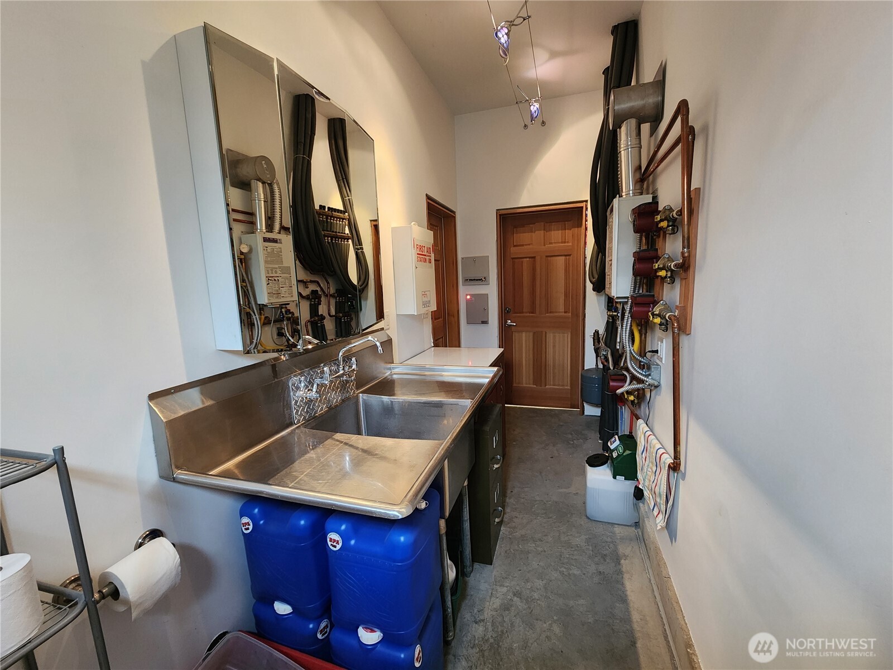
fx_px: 335
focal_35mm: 13
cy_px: 335
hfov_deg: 106.2
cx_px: 446
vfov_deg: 89.9
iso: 320
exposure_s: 1/30
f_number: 2.2
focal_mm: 2.2
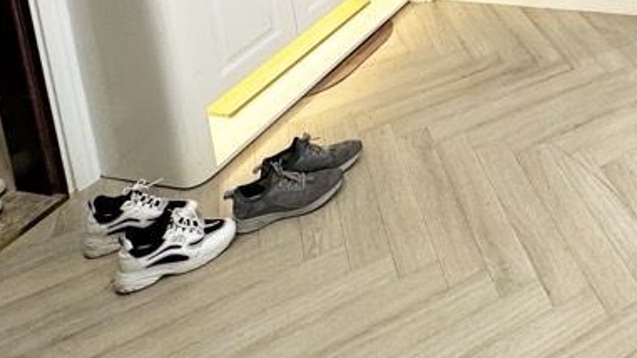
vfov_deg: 21.8
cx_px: 659
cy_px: -238
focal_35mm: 41
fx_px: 692
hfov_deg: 41.8
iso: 125
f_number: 2.2
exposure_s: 1/100
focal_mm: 2.22
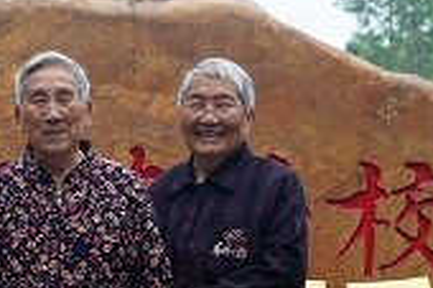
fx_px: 2211
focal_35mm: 184
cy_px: 285
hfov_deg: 11.1
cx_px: 79
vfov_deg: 7.4
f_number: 5.6
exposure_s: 1/125
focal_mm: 57
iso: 640
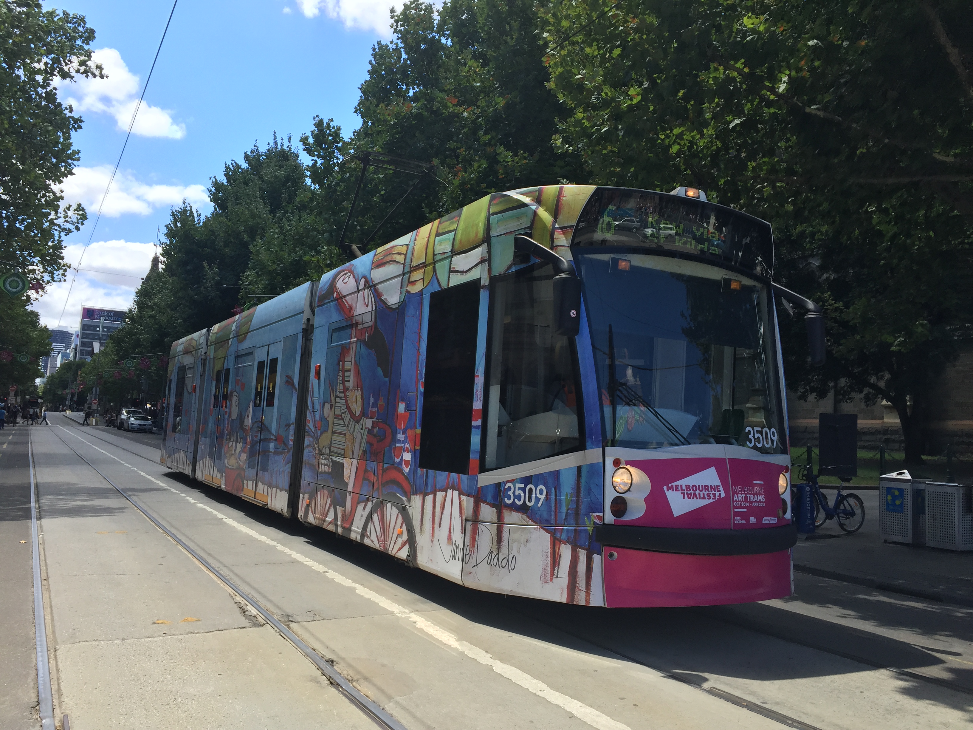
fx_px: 815
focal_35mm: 29
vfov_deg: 48.2
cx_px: 486
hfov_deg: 61.7
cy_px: 365
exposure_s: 1/1199
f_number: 2.2
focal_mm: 4.15
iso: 32
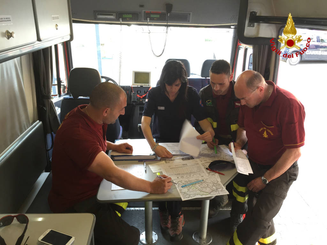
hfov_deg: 61.7
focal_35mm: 29
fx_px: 274
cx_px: 164
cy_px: 122
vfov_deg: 48.2
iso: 80
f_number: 2.2
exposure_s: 1/30
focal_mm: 4.15
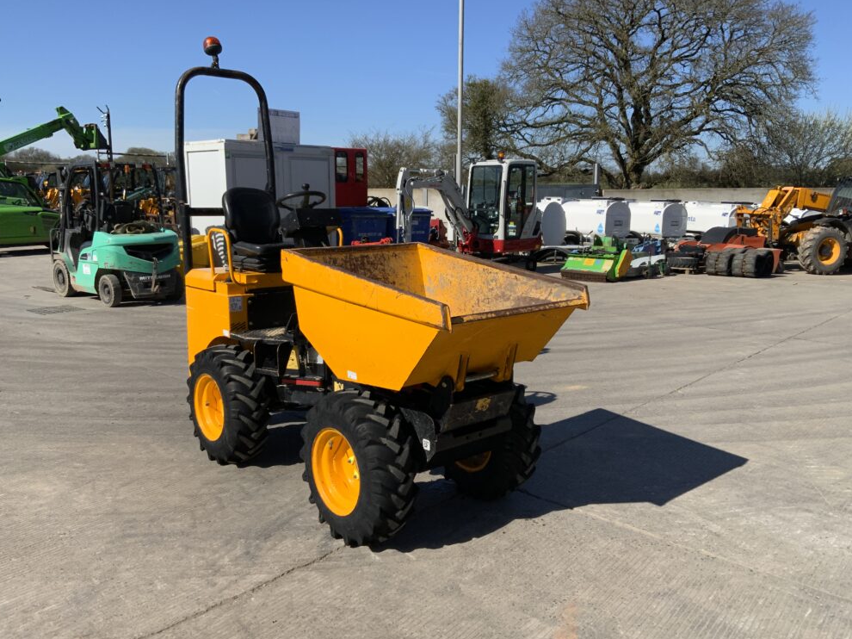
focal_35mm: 30
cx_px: 427
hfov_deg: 60.0
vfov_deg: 46.8
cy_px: 313
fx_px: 738
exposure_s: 1/2427
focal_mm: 3
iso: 20
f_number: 1.8
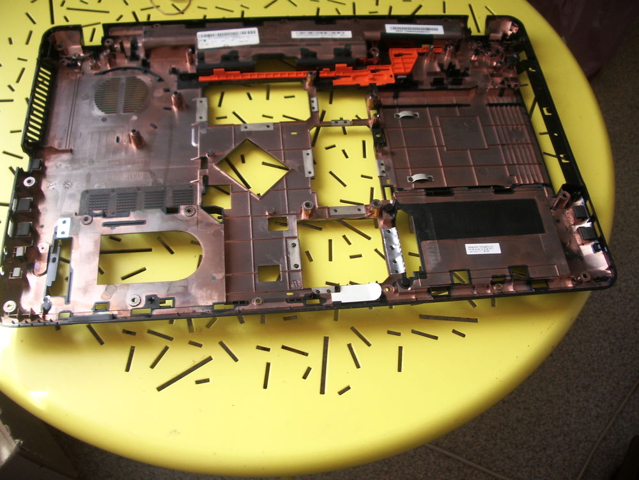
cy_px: 240
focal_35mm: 35
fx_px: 646
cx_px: 320
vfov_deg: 40.7
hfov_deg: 52.6
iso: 100
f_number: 2.6
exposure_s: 1/80
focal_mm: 5.8
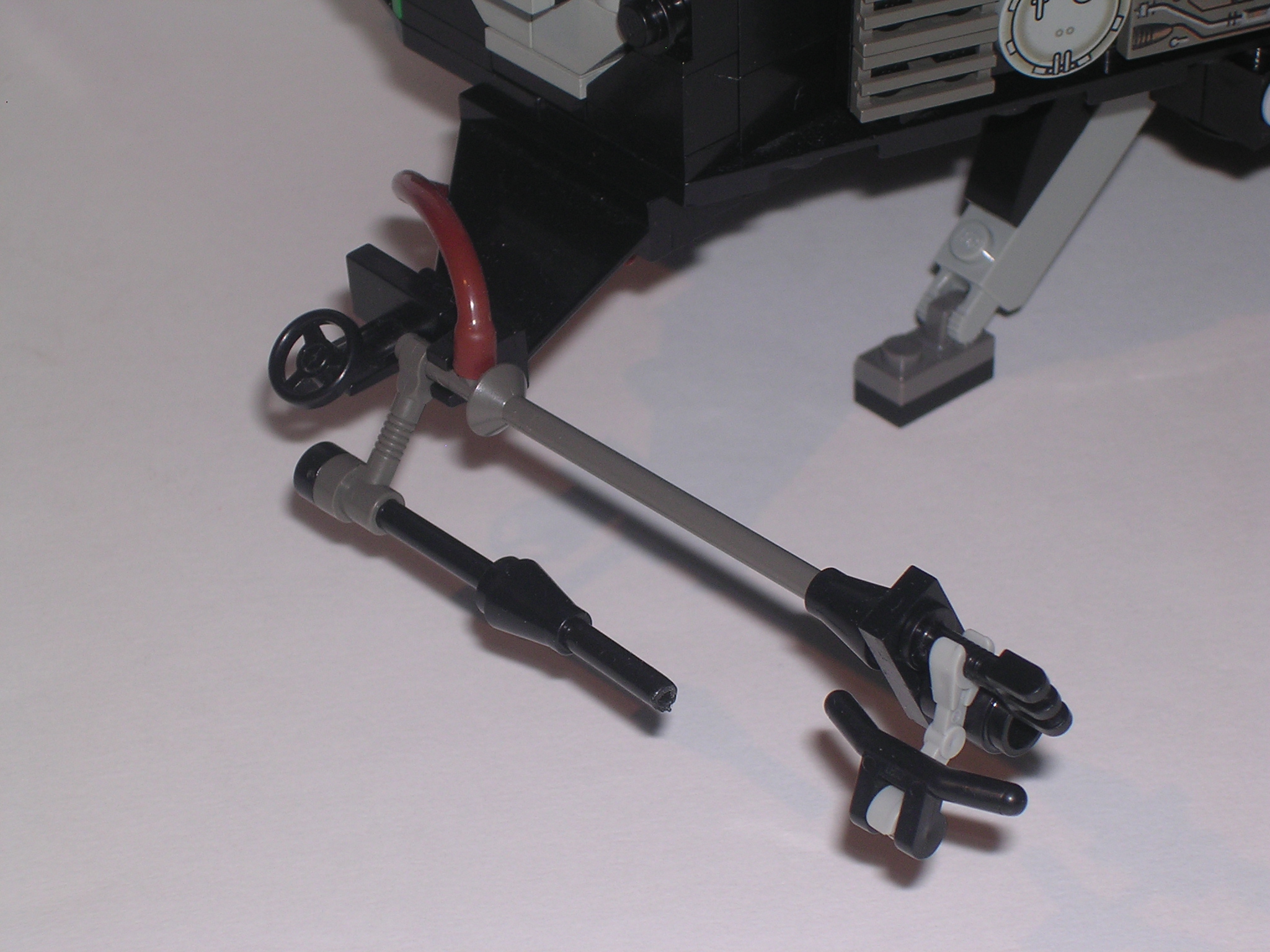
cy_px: 476
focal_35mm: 115
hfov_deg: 17.1
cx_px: 635
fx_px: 4219
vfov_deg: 12.9
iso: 100
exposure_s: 1/60.1
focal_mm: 17.4
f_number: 4.9
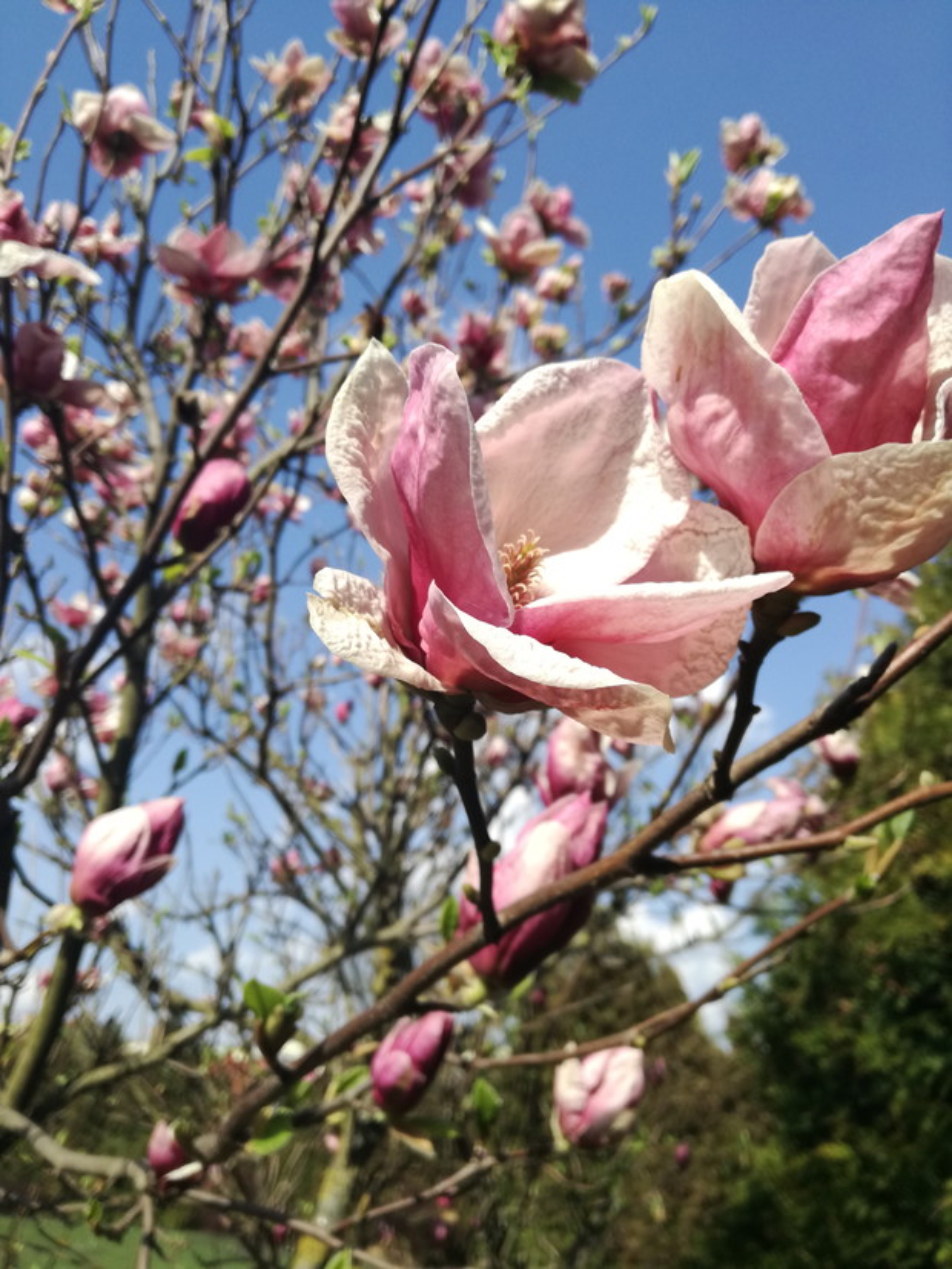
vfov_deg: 65.3
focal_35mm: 27
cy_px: 634
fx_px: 990
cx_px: 476
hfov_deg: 51.3
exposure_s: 1/943
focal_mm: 3.79
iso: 50
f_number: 2
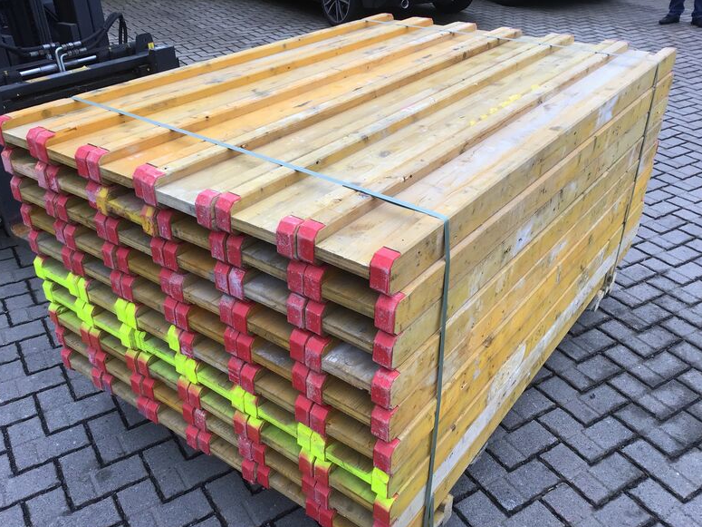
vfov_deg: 44.1
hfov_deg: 56.8
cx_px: 342
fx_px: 649
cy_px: 270
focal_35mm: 32
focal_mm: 3.3
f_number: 2.4
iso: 40
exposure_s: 1/100
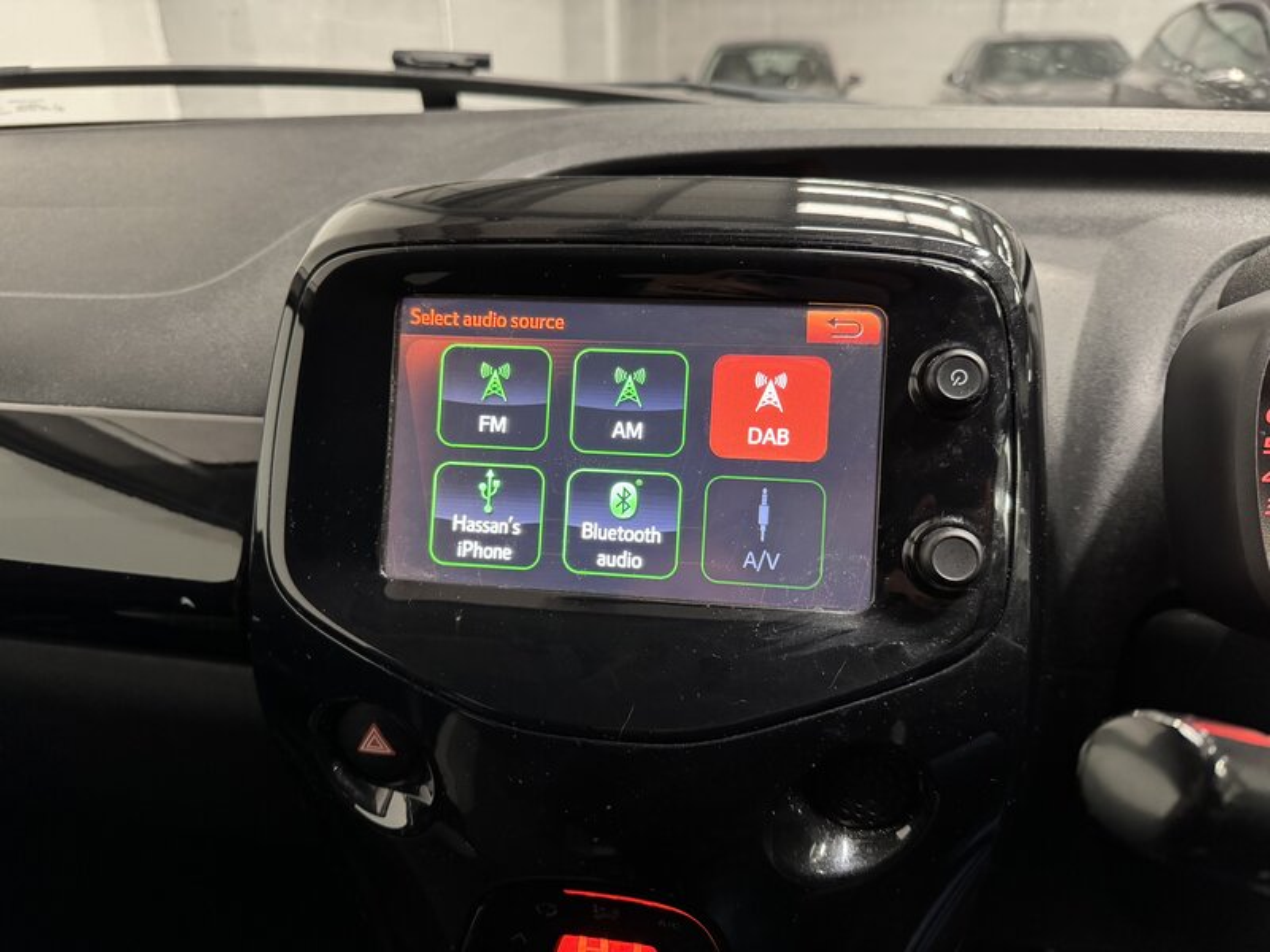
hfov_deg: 71.6
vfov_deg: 56.8
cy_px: 476
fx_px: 881
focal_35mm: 24
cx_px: 635
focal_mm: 6.76
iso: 800
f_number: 1.78
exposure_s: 1/33
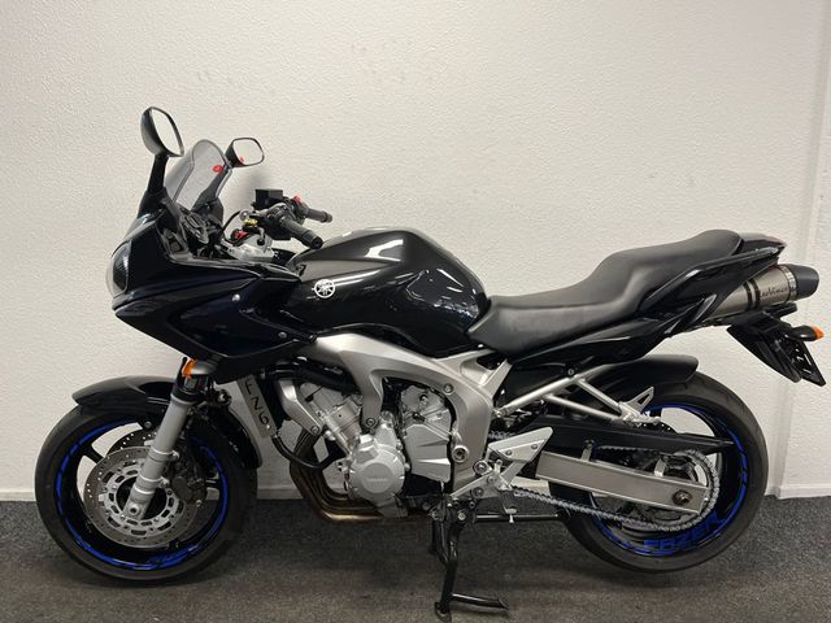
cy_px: 312
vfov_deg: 53.1
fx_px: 624
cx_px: 416
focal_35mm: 26
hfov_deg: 67.3
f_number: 1.6
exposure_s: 1/100
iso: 125
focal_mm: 5.1
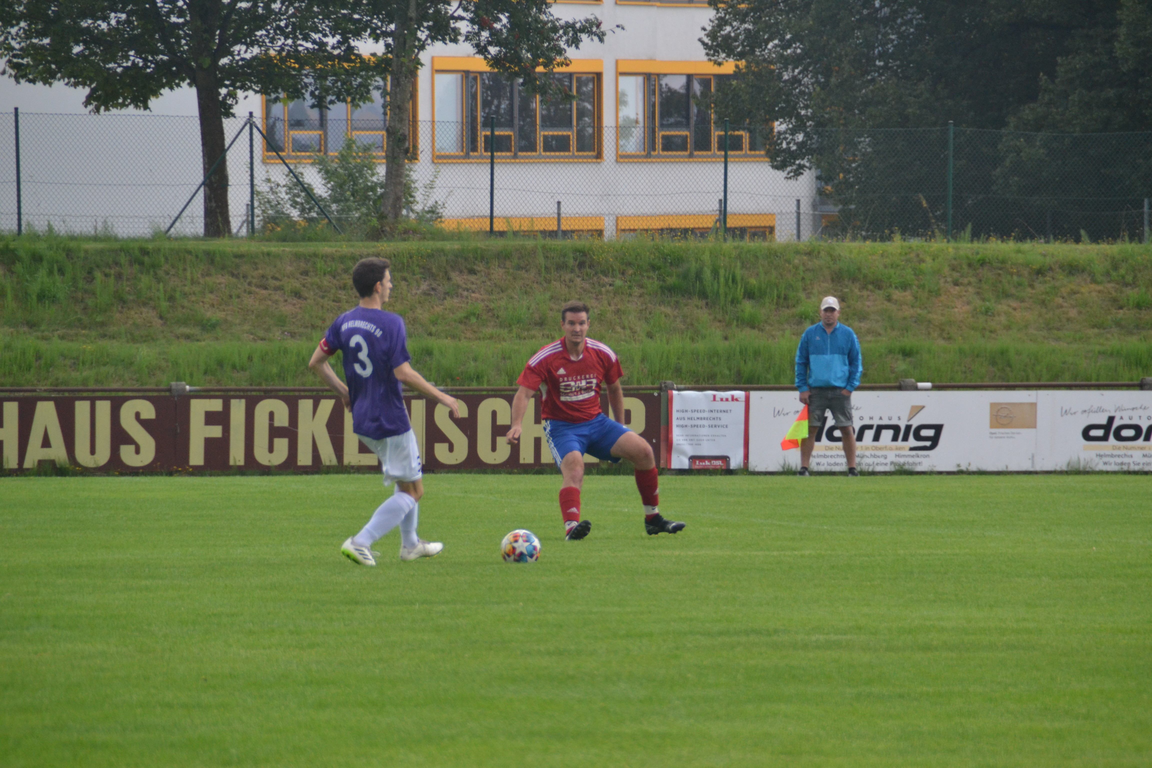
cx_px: 576
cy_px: 384
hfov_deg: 6.9
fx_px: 9599
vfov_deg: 4.6
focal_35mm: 300
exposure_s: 1/500
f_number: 6.3
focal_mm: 200
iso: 1000
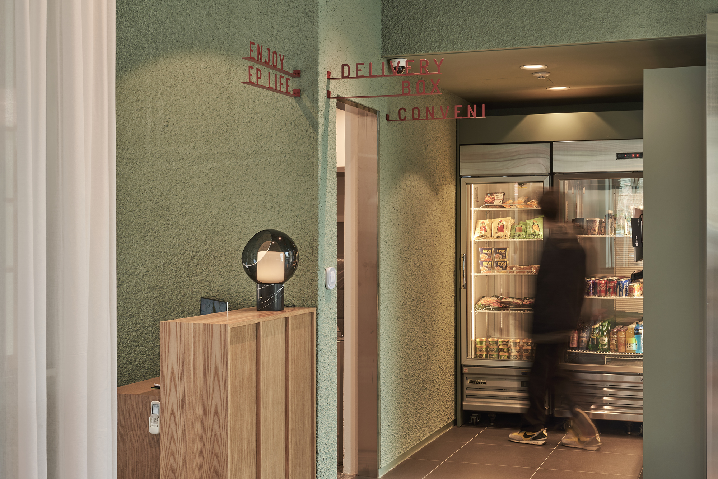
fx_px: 997
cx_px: 359
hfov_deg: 39.6
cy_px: 240
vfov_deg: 27.0
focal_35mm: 50
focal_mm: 50
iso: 100
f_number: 11
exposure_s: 1/2
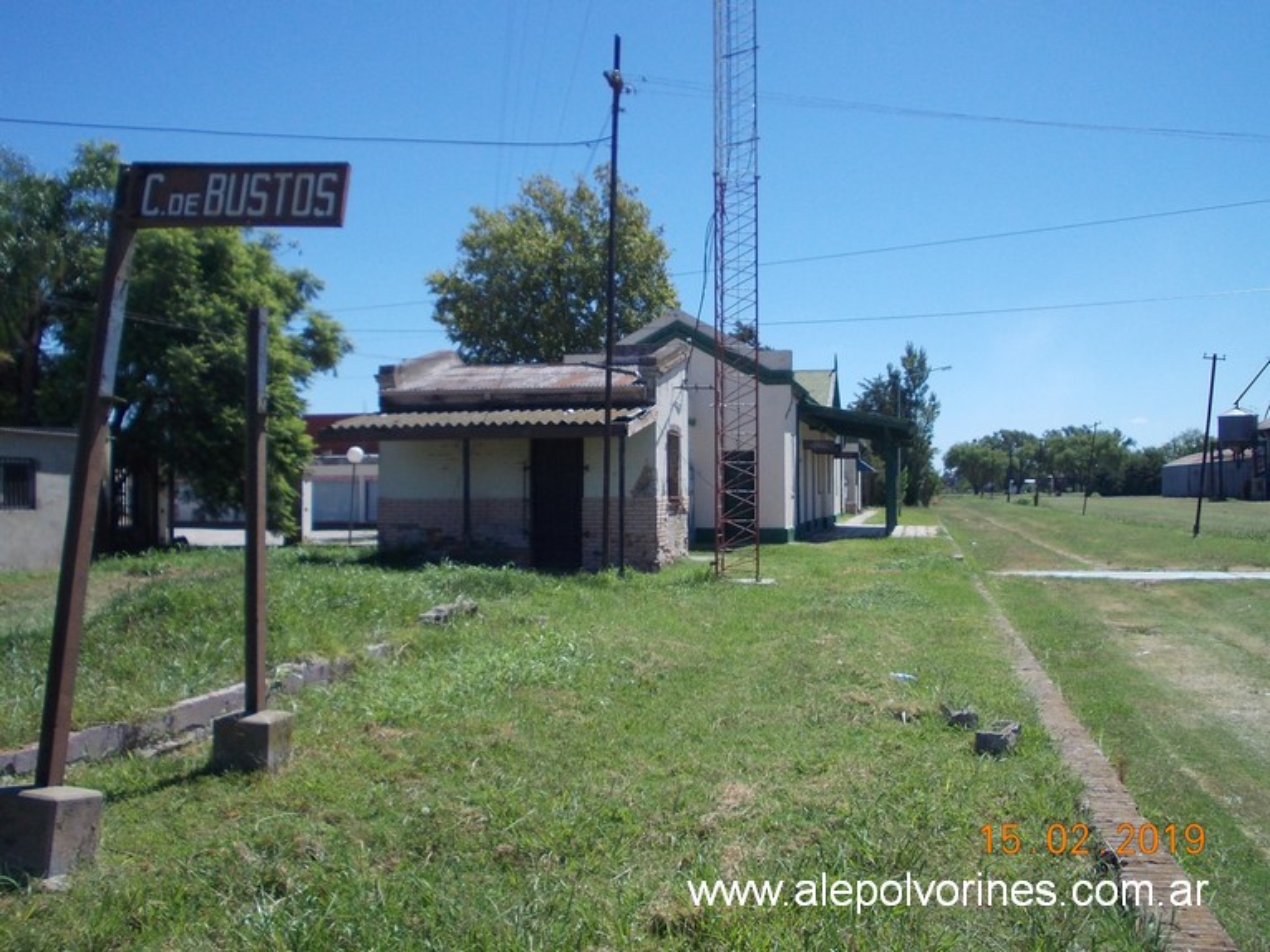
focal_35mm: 38
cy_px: 476
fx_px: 1394
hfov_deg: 49.0
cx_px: 635
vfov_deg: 37.7
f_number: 6.2
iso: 80
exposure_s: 1/320
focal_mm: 5.3
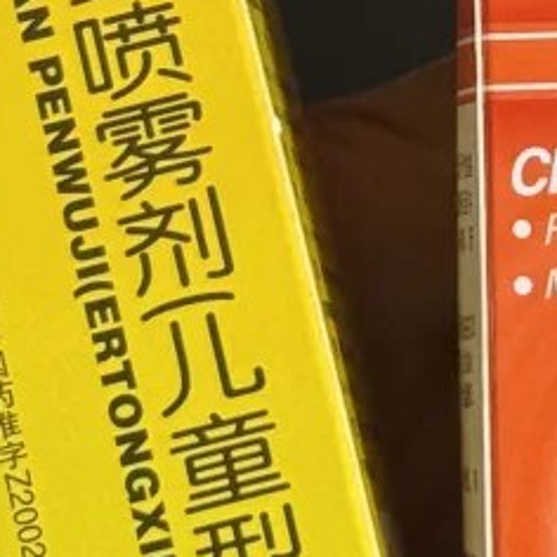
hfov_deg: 6.7
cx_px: 753
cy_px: -120
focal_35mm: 259
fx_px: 4715
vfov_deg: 6.7
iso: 250
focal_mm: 6.76
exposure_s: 1/60
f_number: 1.78
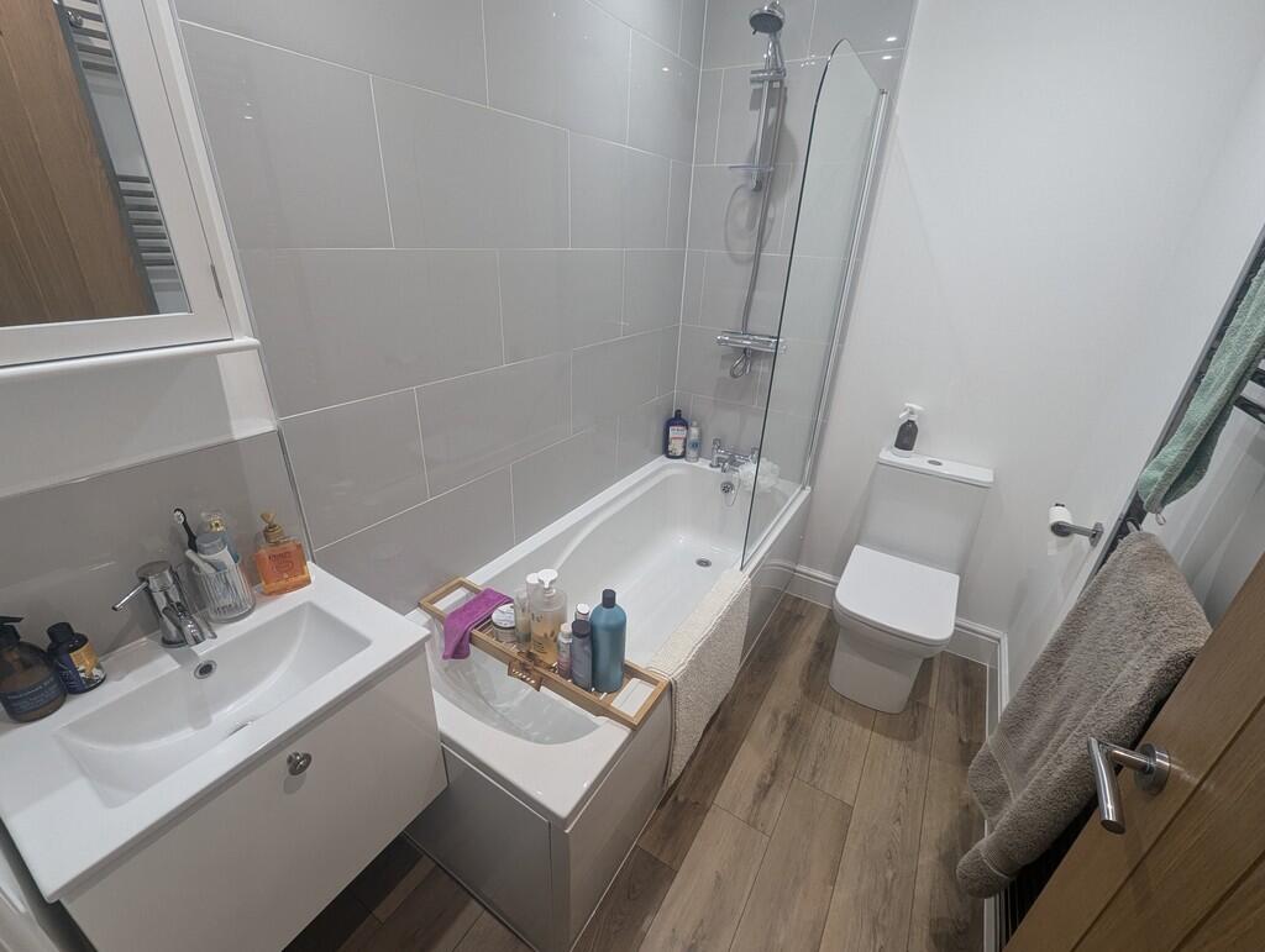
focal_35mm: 13
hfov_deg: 106.1
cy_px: 476
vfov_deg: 90.1
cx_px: 632
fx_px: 476
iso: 55
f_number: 2.2
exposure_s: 1/25
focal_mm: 1.95
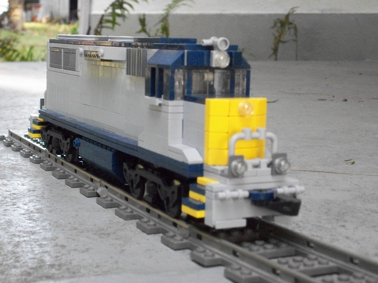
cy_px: 142
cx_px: 189
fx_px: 743
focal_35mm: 68
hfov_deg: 28.6
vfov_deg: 21.6
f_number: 4.5
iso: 640
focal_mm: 12.1
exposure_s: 1/125
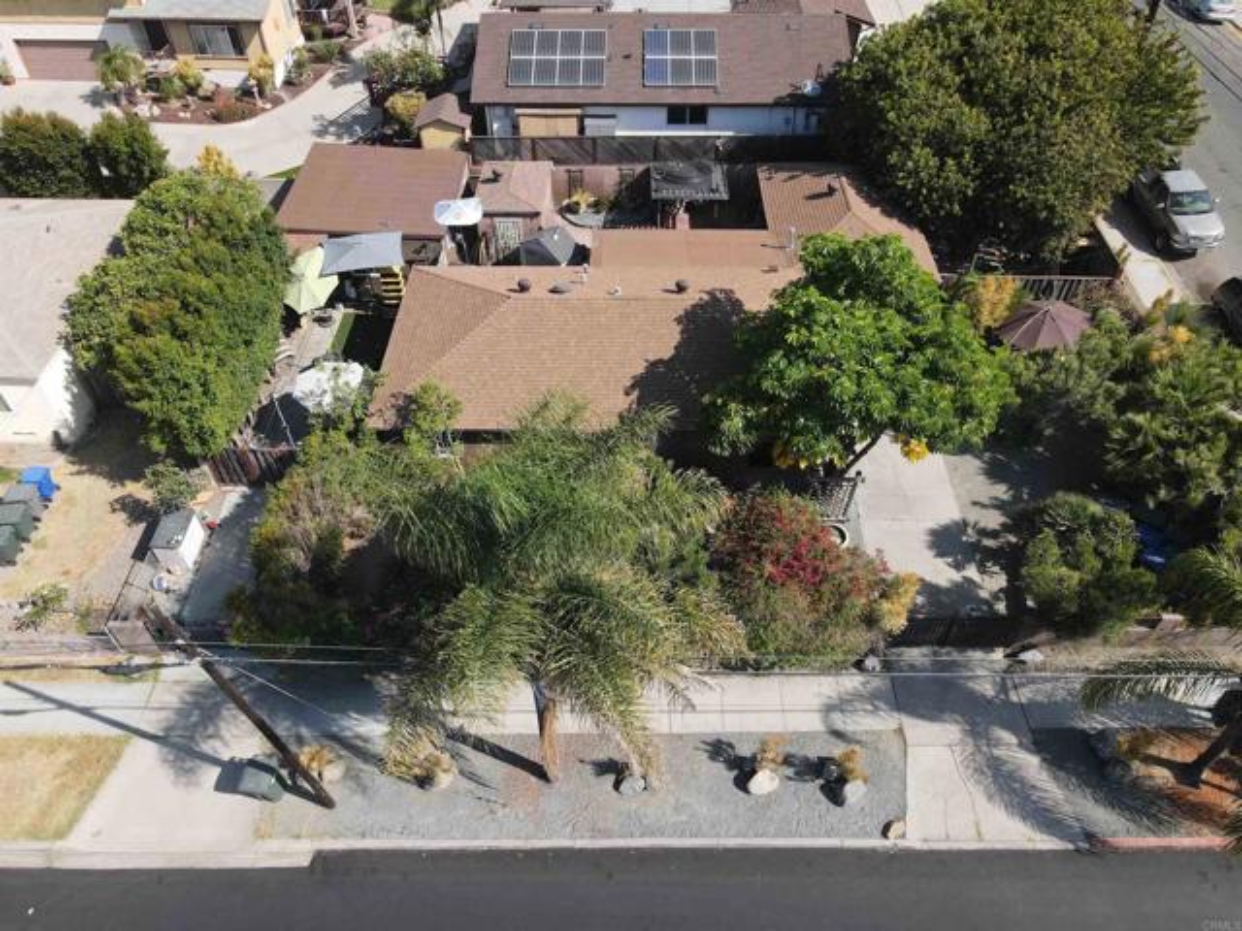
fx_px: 861
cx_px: 621
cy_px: 466
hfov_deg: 71.6
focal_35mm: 24
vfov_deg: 56.8
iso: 180
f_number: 2.8
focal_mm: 4.5
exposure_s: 1/15
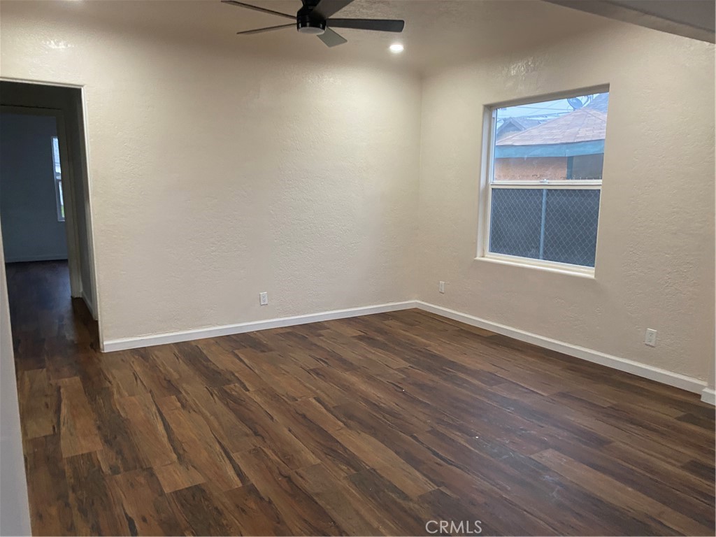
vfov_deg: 53.1
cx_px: 358
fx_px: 538
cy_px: 268
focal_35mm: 26
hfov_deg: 67.3
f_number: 1.8
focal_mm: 4.25
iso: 200
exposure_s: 1/60
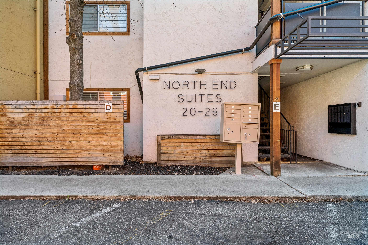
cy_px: 122
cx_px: 184
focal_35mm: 21
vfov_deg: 60.4
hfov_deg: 82.3
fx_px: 211
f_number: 13
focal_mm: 20.6
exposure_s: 1/60
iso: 400
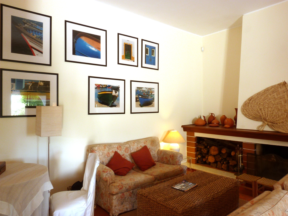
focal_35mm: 25
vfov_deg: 54.9
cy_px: 108
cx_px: 144
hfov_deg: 69.4
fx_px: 208
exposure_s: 1/1.6
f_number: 7.1
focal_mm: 4.5
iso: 100
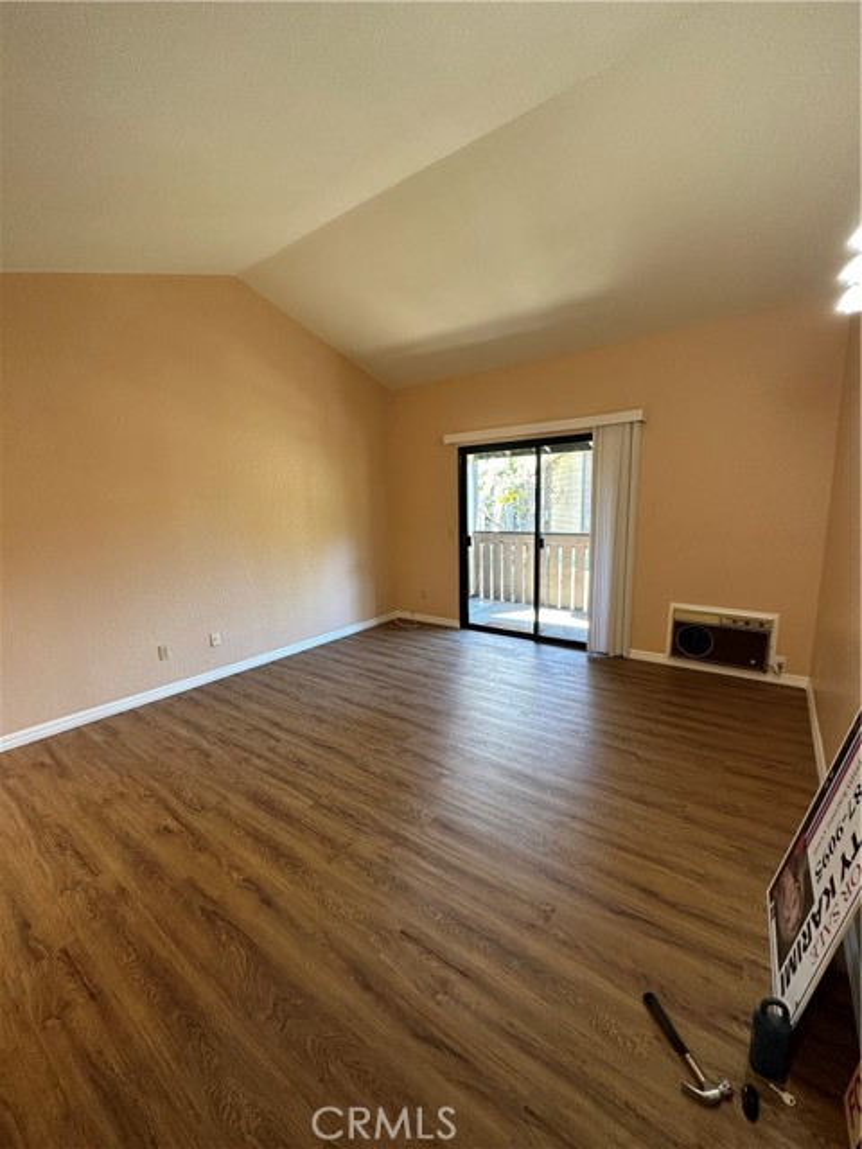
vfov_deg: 102.1
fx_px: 465
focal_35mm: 14
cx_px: 431
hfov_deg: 85.7
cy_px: 574
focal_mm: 2.22
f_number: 2.2
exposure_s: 1/60
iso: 160
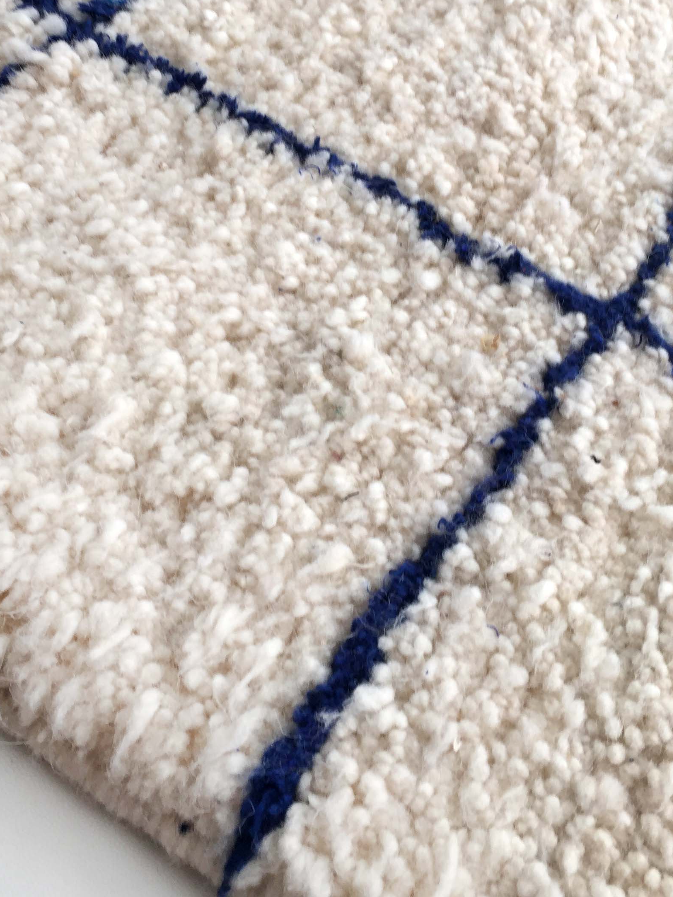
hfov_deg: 32.2
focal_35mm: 45
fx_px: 1166
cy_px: 304
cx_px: 322
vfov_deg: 41.6
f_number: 2.2
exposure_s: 1/50
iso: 32
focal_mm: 4.15
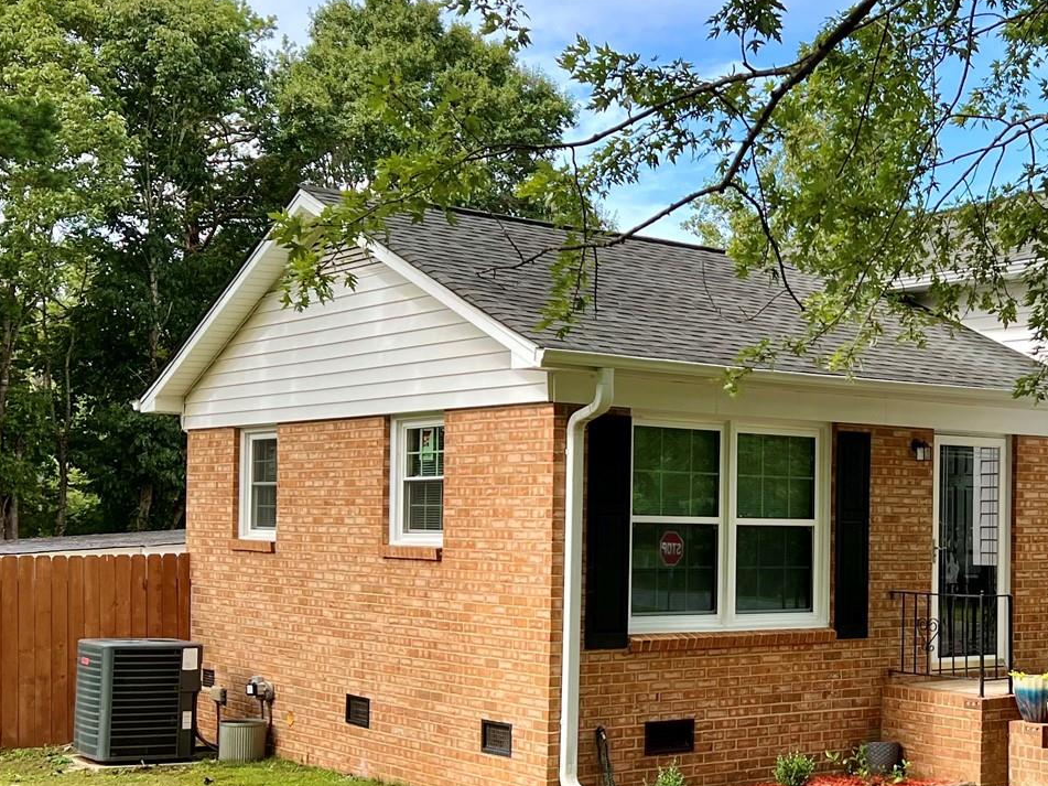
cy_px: 499
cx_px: 862
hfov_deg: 33.2
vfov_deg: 26.0
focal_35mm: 56
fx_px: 1695
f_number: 1.5
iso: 50
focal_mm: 5.7
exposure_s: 1/1124
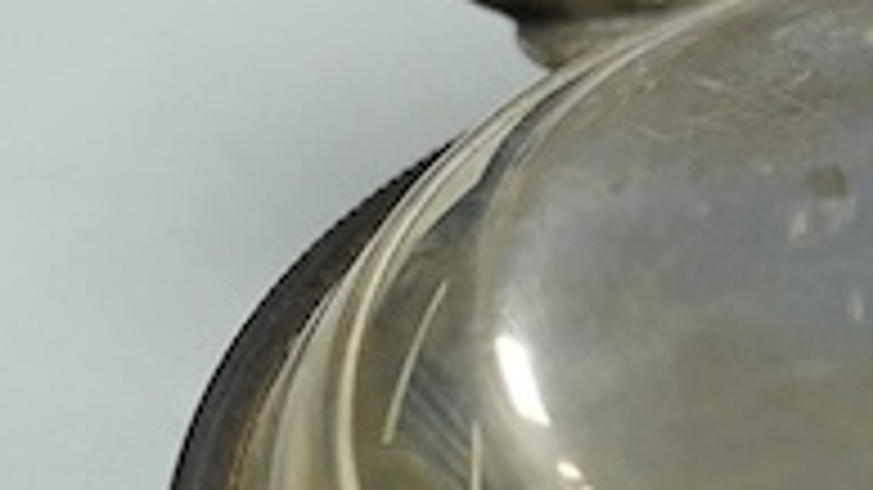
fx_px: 6318
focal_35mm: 273
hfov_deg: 7.9
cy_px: -512
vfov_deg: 4.4
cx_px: -83
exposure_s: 1/400
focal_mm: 30
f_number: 9
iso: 3200
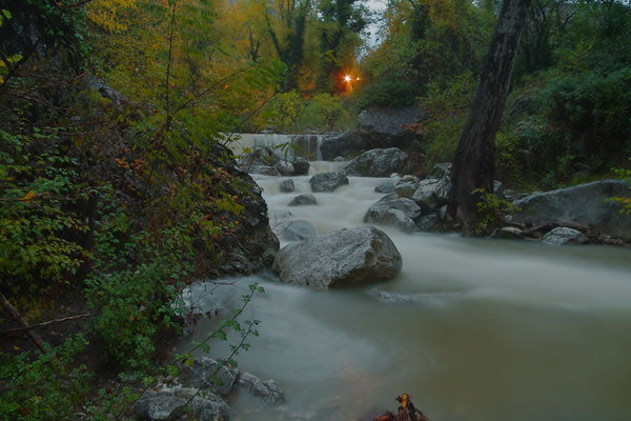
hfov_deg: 67.4
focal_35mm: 27
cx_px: 316
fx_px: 473
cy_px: 210
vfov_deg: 47.9
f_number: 4
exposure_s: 25
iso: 100
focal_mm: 18
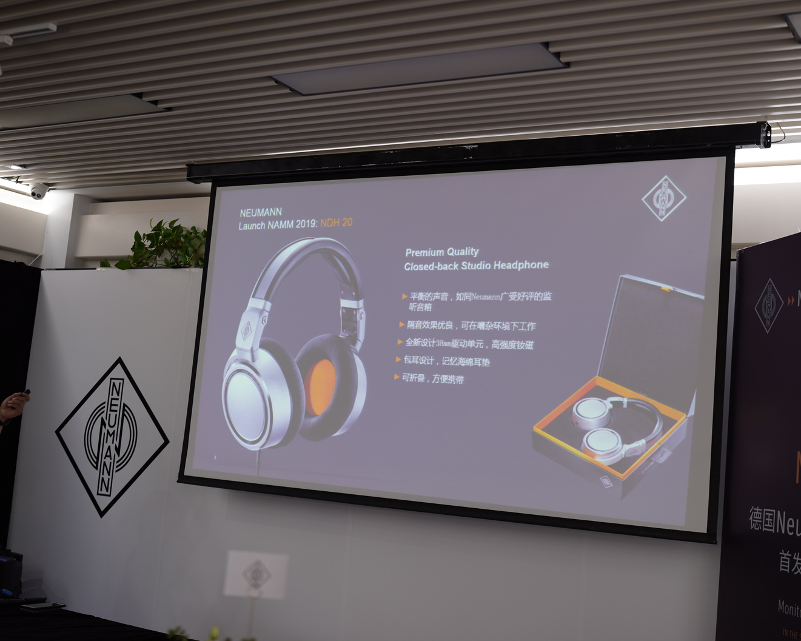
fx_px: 1091
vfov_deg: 32.7
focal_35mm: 46
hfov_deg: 40.3
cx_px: 448
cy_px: 317
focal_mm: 40
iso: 125
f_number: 1.8
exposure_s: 1/60
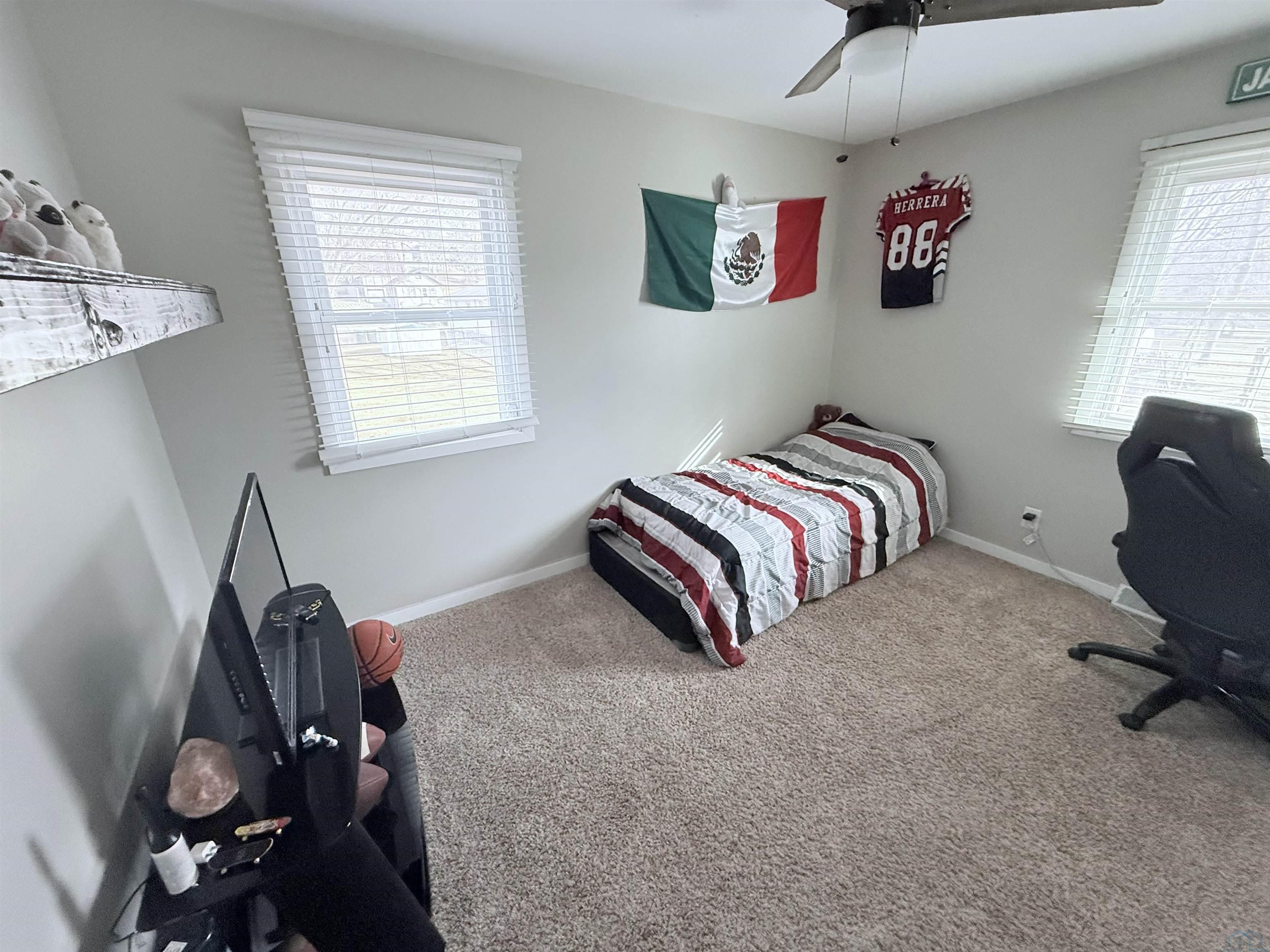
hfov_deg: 102.1
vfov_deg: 85.7
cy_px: 476
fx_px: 514
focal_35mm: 14
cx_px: 635
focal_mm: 2.22
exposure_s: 1/120
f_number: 2.2
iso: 400
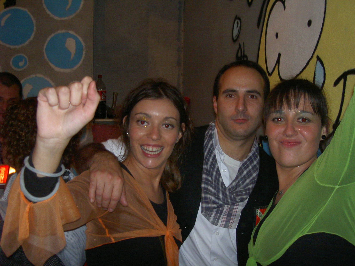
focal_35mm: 39
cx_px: 178
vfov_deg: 36.8
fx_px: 400
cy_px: 133
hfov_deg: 47.9
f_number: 2.8
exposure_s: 1/59.5
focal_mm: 8
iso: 100
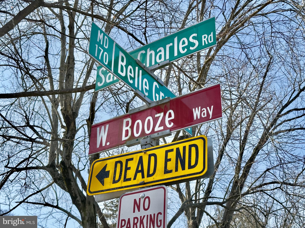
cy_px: 114
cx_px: 152
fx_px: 423
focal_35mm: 48
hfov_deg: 39.7
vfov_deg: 30.3
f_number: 1.78
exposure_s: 1/2469
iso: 64
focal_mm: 6.86
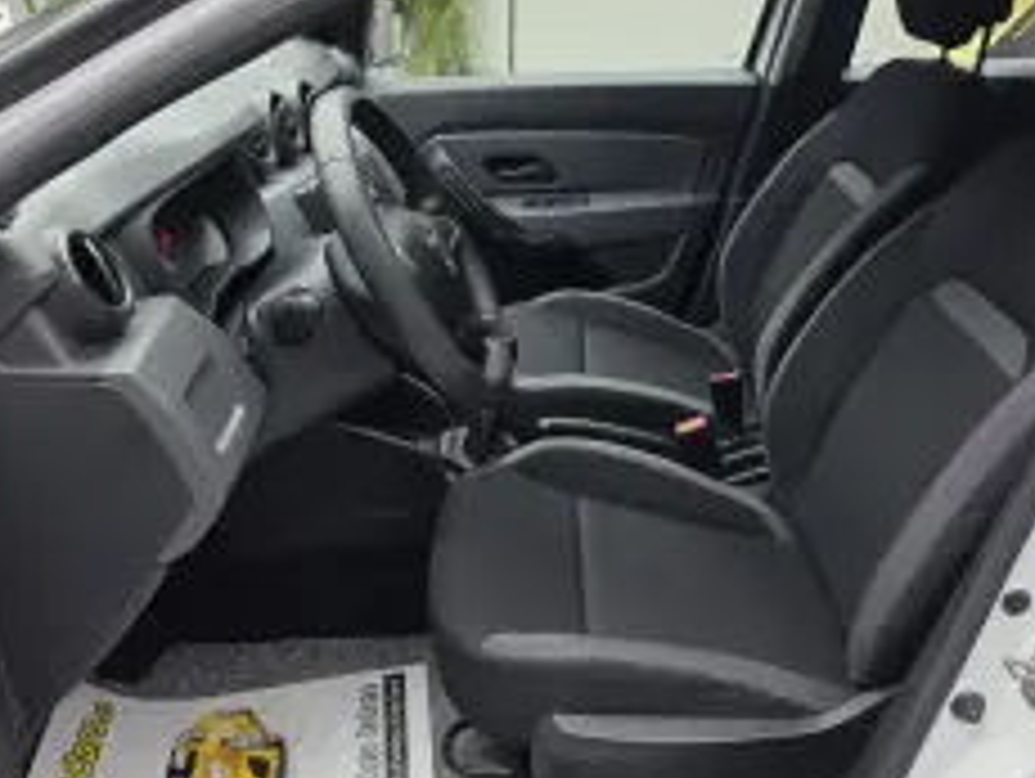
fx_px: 1078
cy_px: 405
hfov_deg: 51.1
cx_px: 608
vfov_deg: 39.7
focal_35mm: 36
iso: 40
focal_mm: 6.25
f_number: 1.7
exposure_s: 1/100
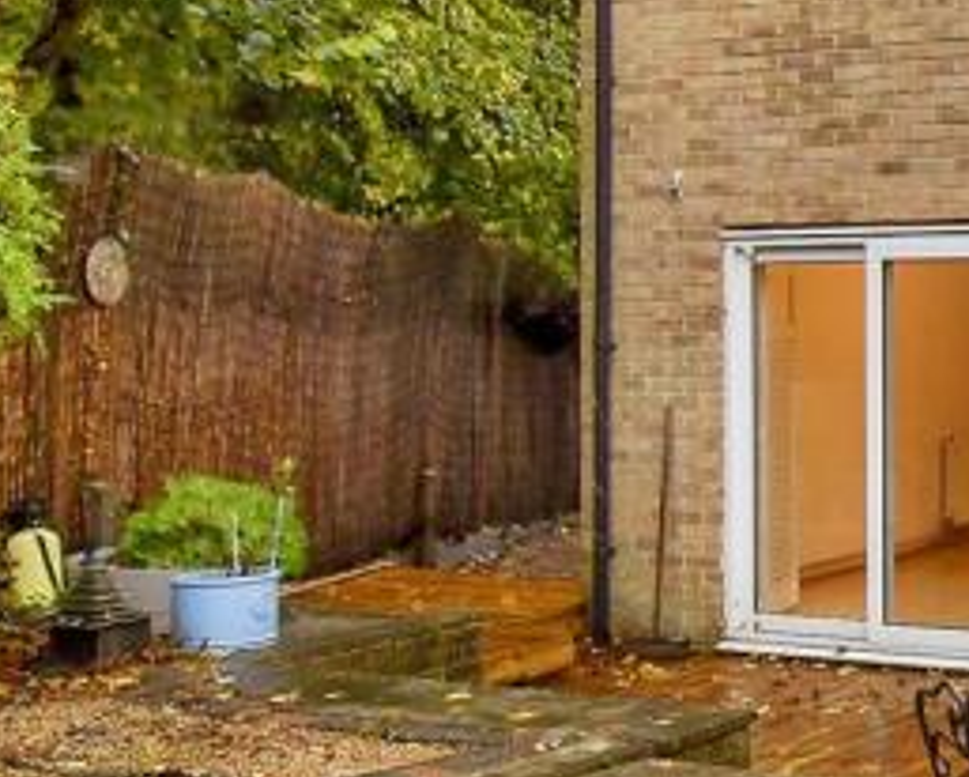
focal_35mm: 56
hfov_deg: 26.7
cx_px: 1346
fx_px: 1607
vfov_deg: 27.1
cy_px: 296
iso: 400
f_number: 8
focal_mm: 10
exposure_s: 1/60
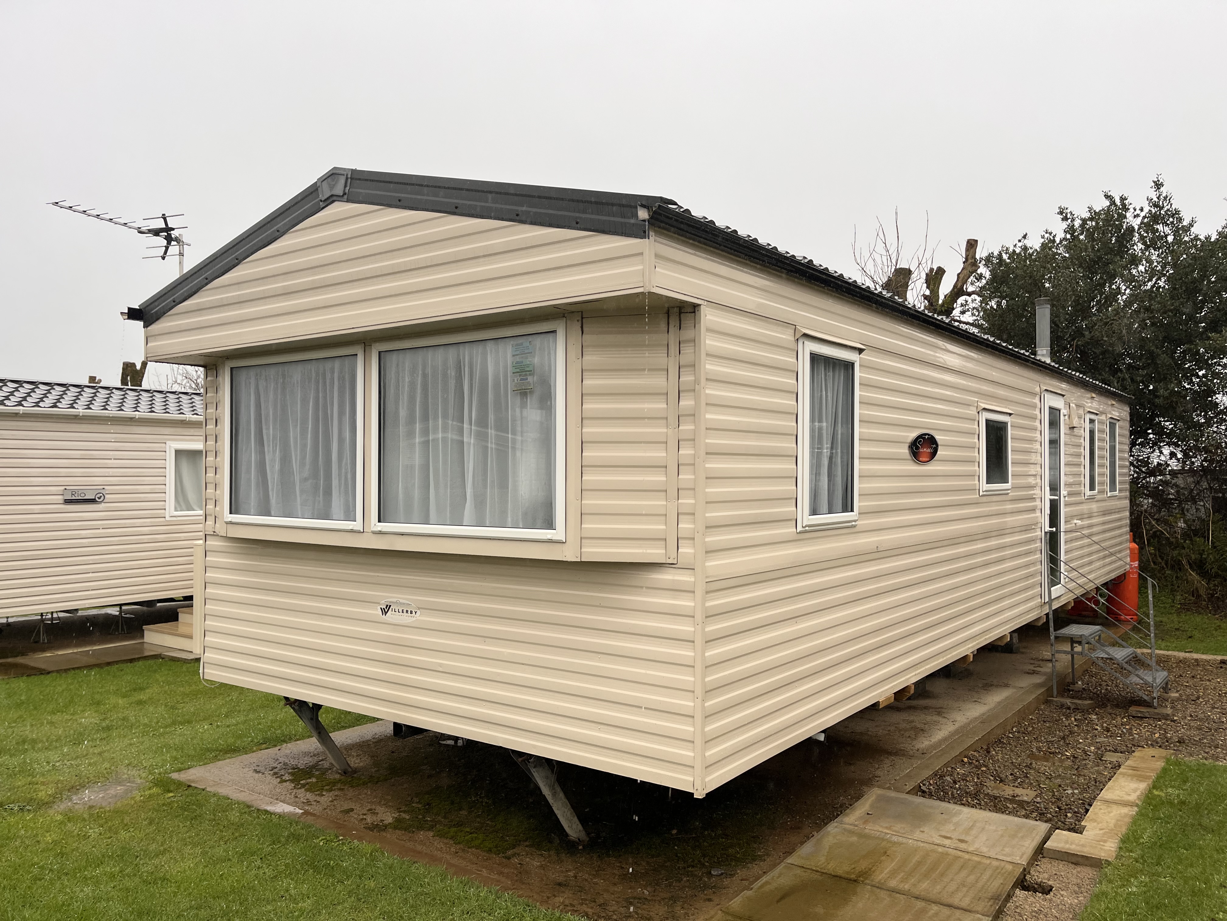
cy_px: 460
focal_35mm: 26
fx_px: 922
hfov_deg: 67.3
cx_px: 614
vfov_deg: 53.1
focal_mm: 5.1
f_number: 1.6
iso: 50
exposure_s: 1/433
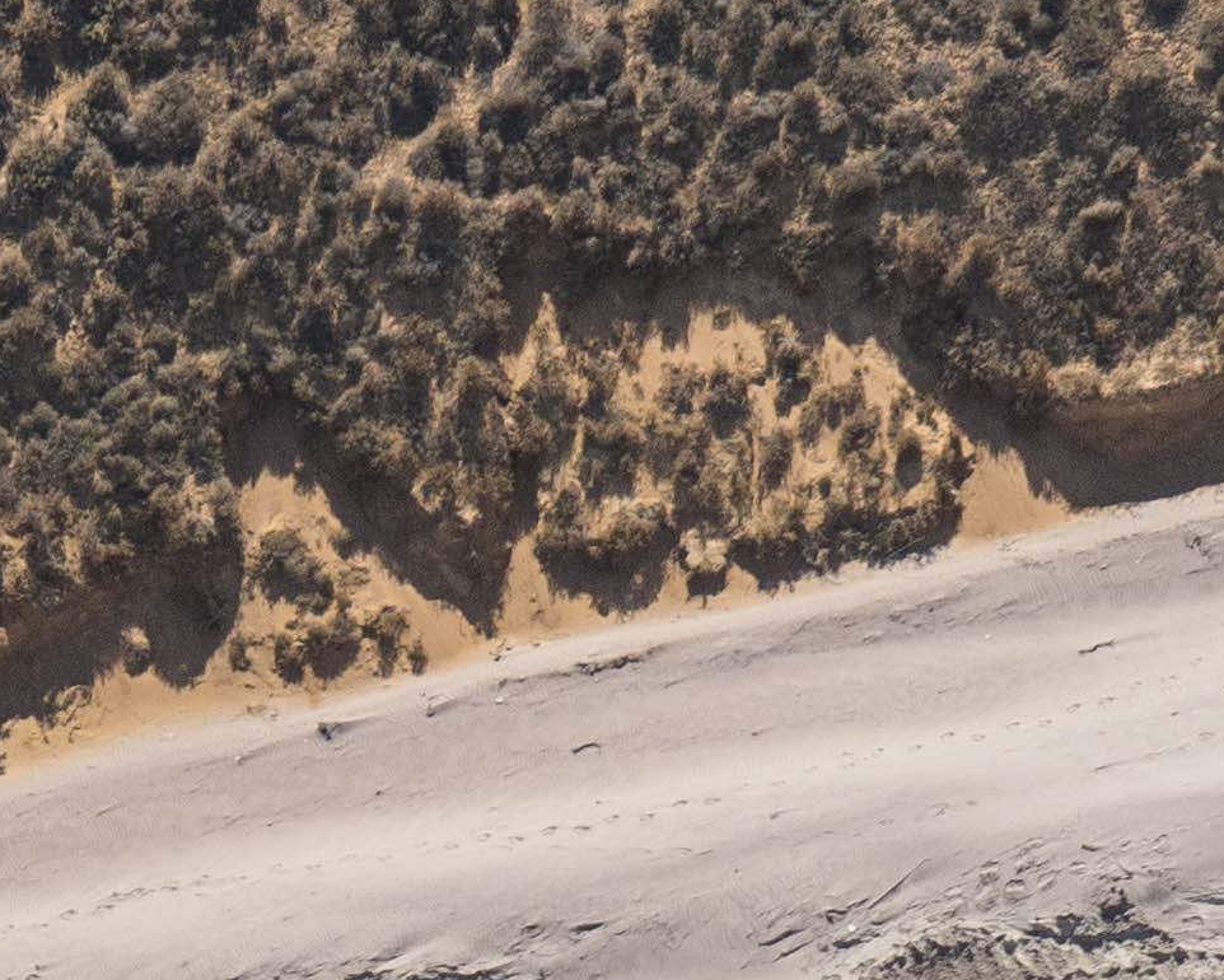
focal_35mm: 499
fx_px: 18080
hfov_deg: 3.9
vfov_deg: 3.1
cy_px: 1367
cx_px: -1
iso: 320
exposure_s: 1/2500
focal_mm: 85
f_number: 6.3
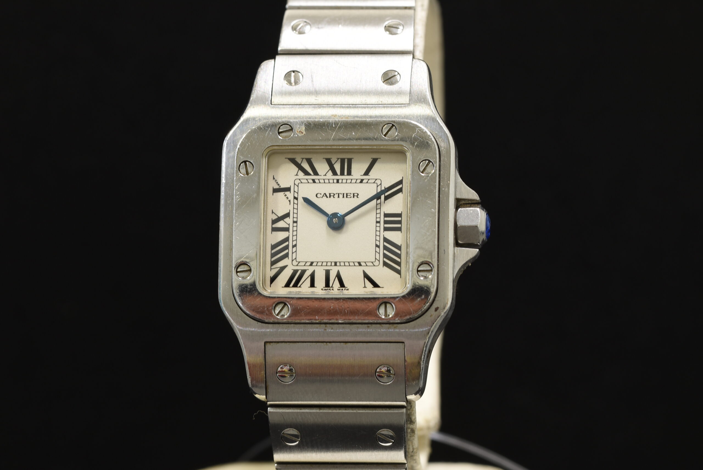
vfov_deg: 10.2
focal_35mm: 135
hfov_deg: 15.2
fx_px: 2638
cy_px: 235
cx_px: 352
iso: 100
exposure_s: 1
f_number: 13
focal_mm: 90
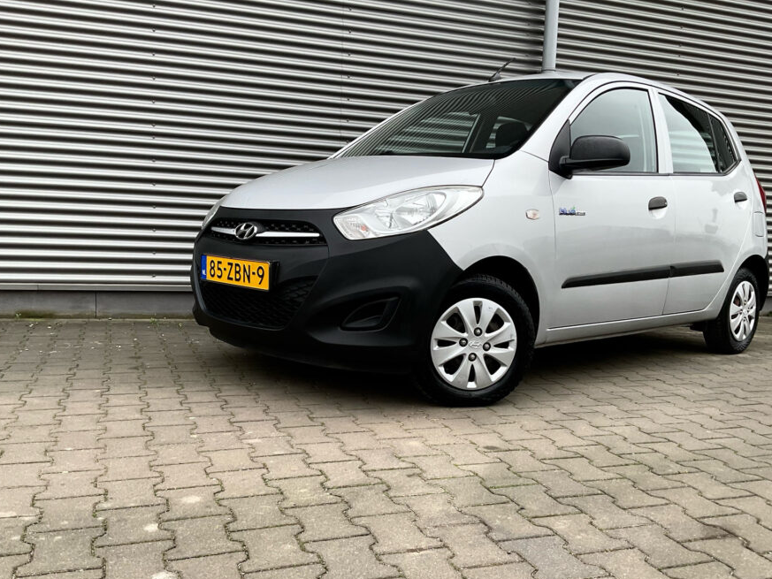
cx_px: 390
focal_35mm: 34
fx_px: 758
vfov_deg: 41.8
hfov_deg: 54.0
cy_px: 316
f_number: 1.8
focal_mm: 3
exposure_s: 1/120
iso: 40
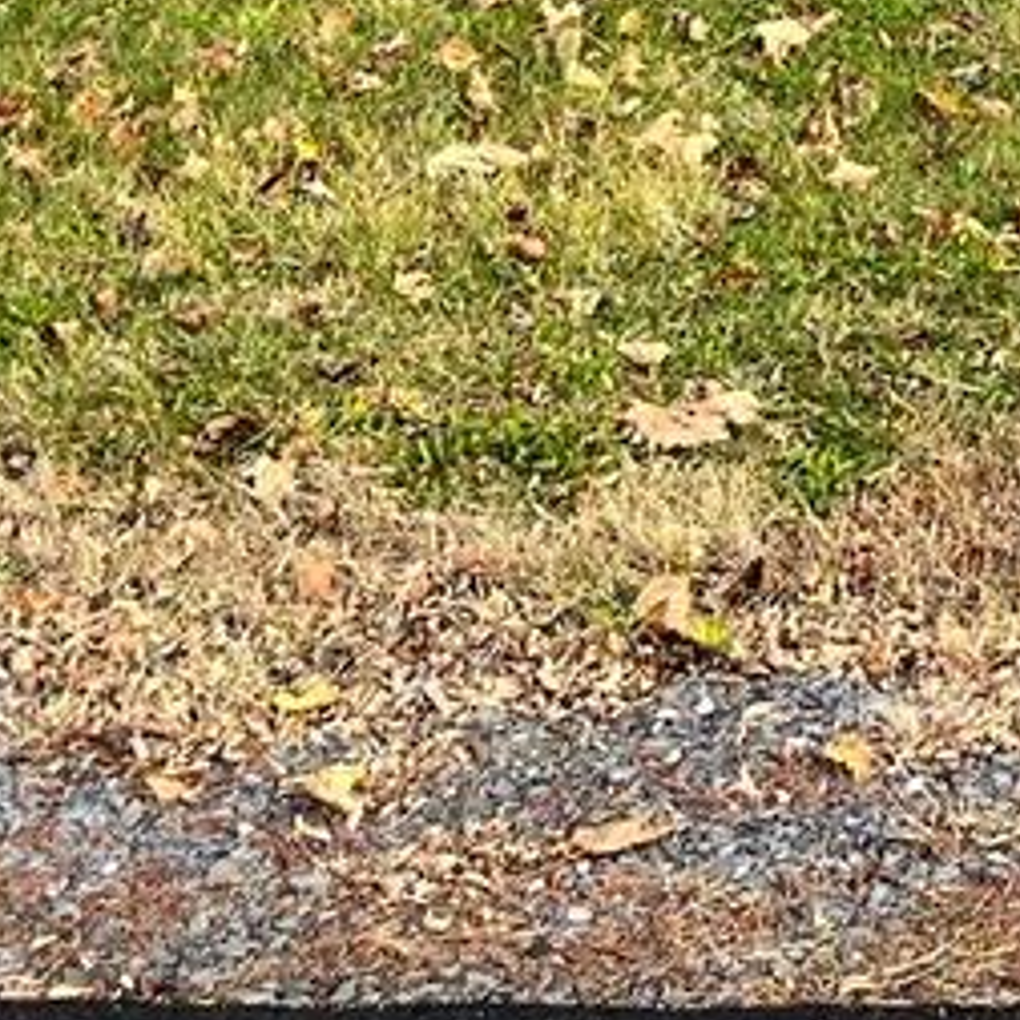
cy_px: -1101
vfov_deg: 11.8
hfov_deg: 12.6
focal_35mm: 131
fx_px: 4367
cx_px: 1580
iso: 50
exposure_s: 1/1600
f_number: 1.6
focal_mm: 5.1
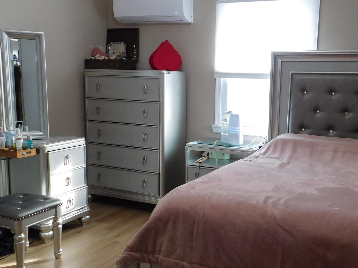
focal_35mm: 40
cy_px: 152
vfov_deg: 35.9
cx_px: 214
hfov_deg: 46.5
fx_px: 414
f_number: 3.2
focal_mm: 4.9
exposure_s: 1/30
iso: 200
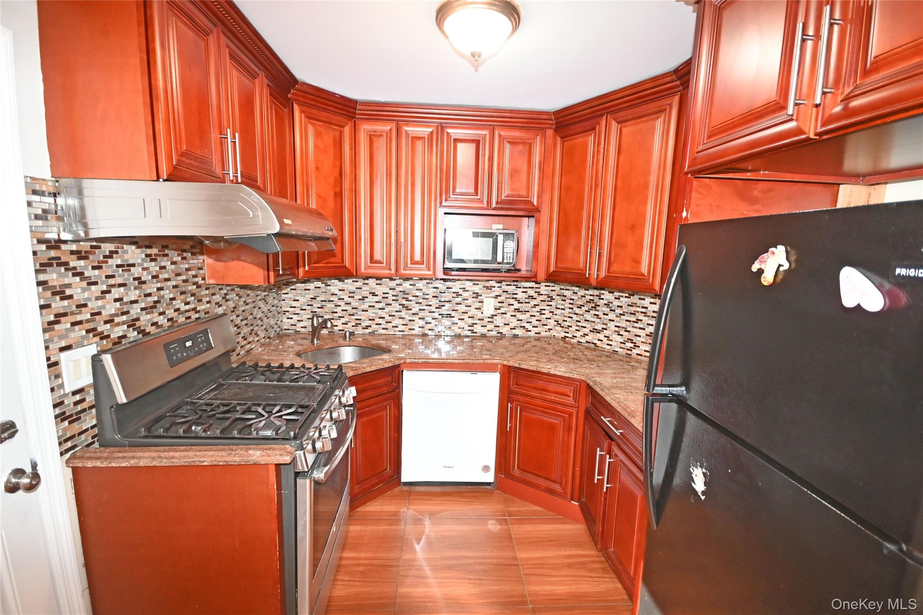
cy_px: 308
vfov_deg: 77.3
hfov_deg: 100.4
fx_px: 385
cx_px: 462
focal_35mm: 15
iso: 1250
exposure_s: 1/60
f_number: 4
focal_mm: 10
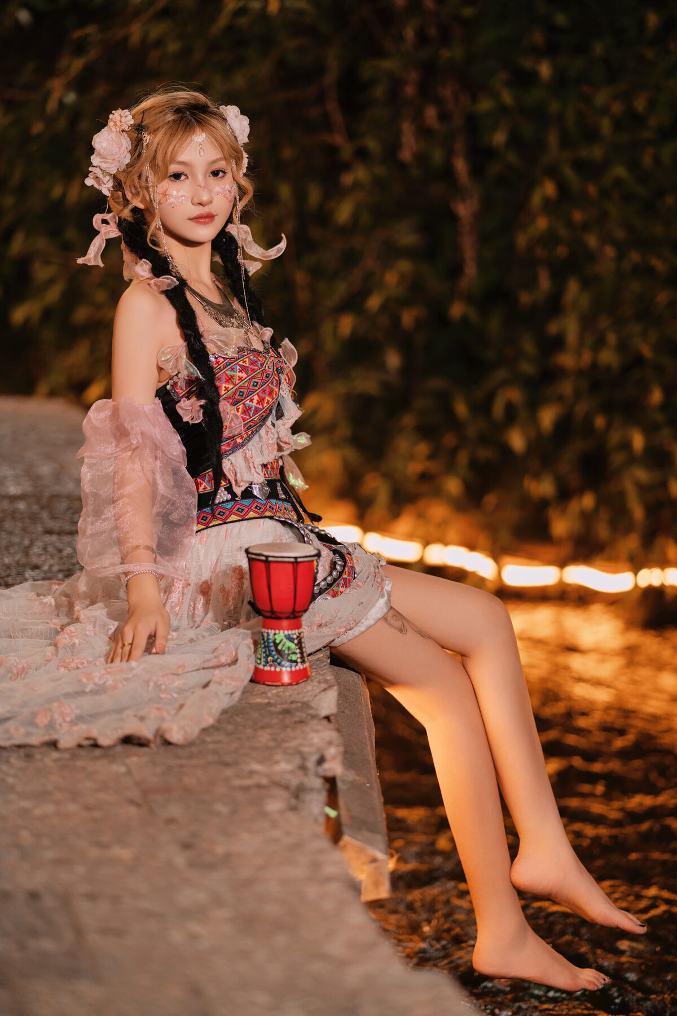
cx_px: 338
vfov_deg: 23.9
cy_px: 508
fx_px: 2398
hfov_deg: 16.1
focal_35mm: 85
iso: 640
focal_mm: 85
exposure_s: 1/100
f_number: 1.8
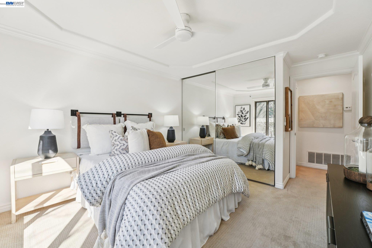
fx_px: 145
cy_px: 124
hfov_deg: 104.3
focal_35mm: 14
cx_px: 186
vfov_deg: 81.2
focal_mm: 14
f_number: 9
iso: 640
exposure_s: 1/30
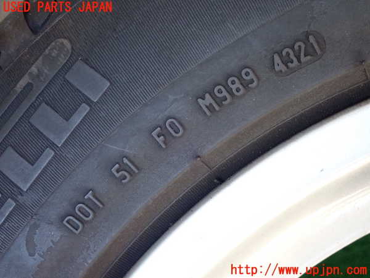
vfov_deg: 19.1
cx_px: 185
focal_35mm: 77
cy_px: 139
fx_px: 823
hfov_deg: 25.3
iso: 1250
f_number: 4.1
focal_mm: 13.65
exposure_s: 1/125
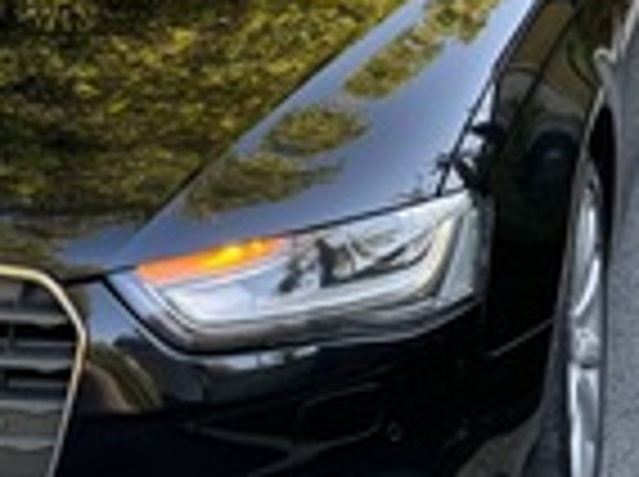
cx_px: 230
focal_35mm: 61
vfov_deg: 23.3
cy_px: 45
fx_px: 1124
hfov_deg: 31.6
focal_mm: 6.76
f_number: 1.78
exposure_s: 1/146
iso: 64
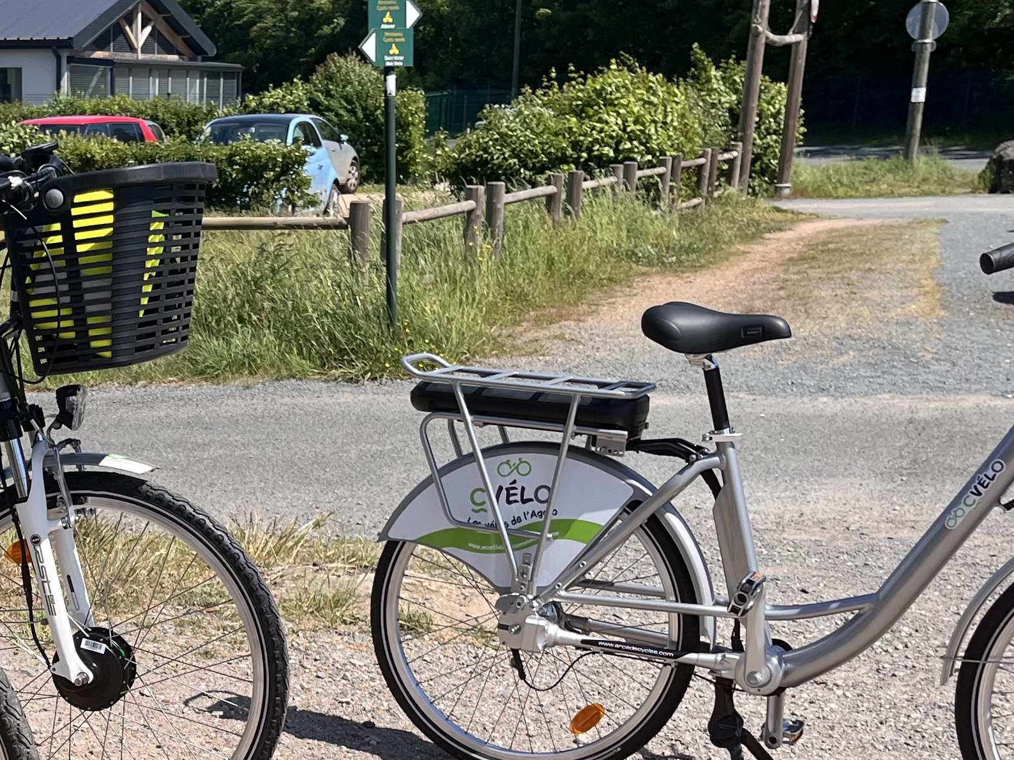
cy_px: 733
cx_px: 27
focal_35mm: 66
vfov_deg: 21.6
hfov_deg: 27.8
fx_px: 1933
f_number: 1.6
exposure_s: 1/3623
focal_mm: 5.1
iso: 50
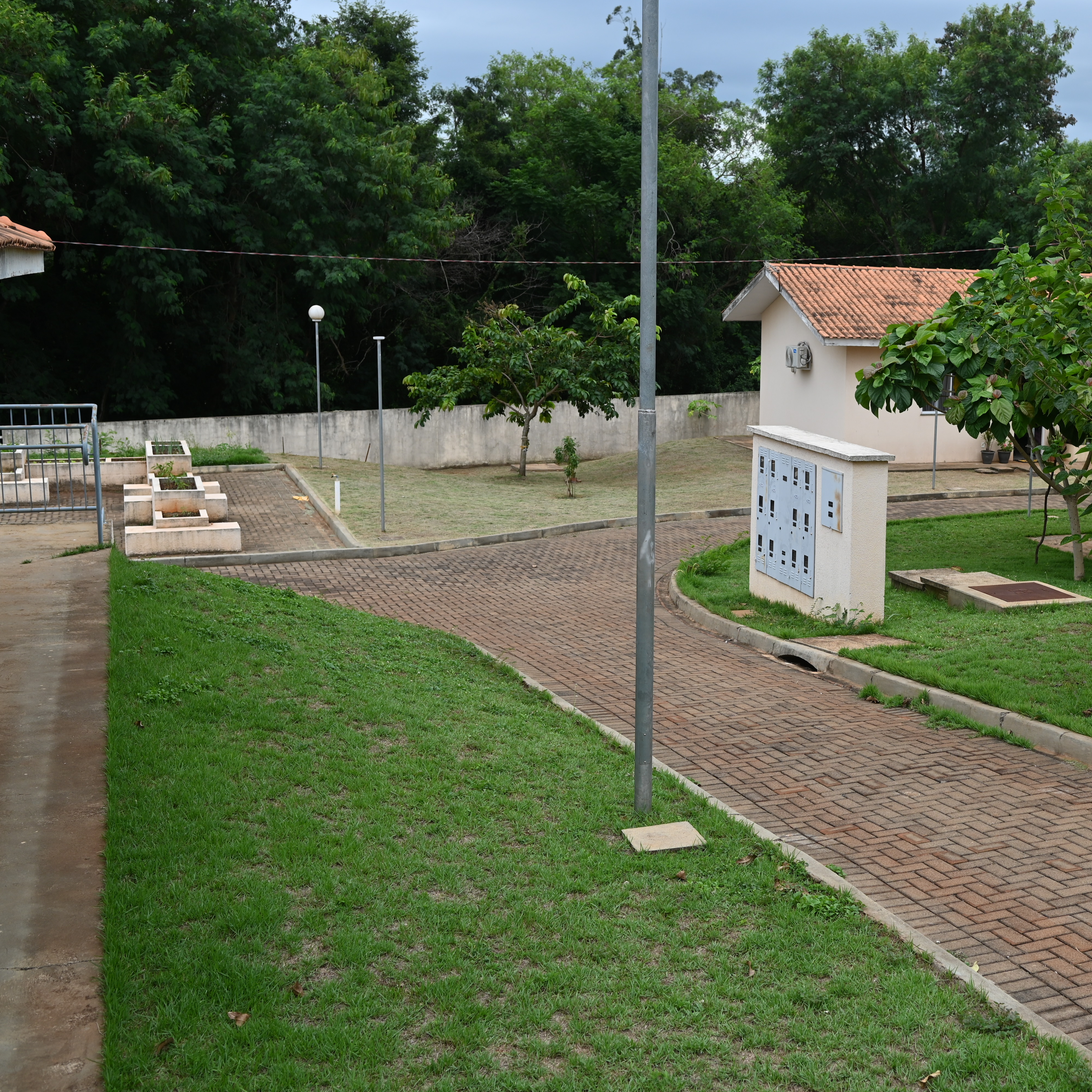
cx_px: 807
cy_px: 547
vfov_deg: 37.6
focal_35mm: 45
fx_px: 1606
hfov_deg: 36.7
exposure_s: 1/250
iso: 140
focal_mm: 35
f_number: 5.6
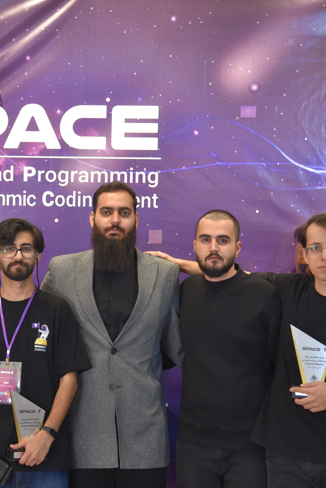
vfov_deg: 20.8
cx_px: 38
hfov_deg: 13.8
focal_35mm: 98
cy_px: 245
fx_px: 1331
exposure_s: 1/60
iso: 450
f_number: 4
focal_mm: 65
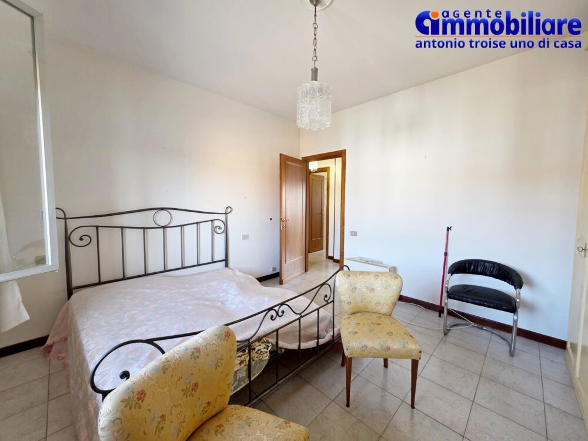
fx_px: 221
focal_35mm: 13
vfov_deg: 89.9
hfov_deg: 106.2
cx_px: 294
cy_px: 220
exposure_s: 1/100
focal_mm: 2.2
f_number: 1.9
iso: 200
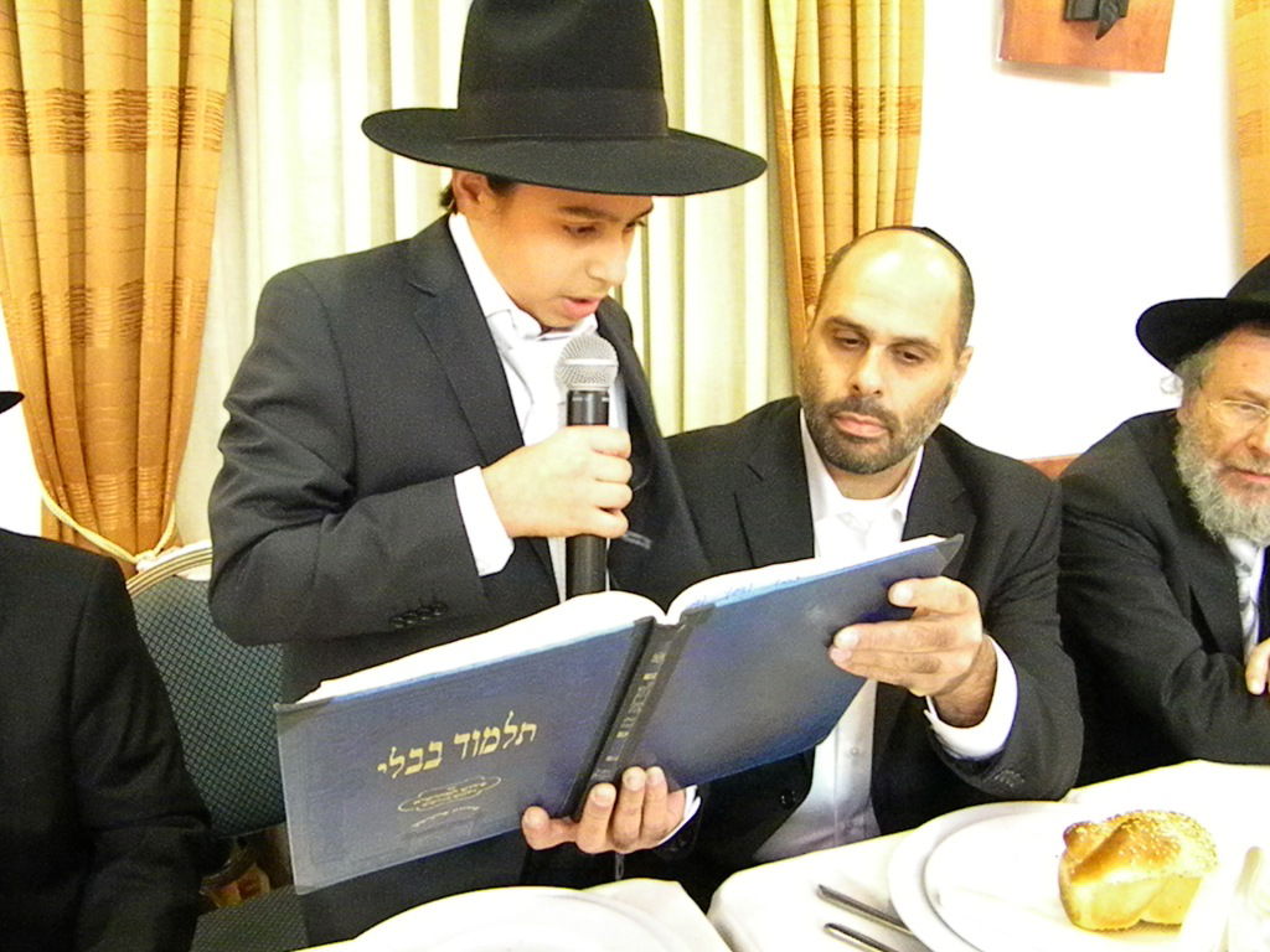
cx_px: 635
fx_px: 1027
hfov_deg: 63.4
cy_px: 476
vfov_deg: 49.7
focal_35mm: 28
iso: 3200
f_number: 3.5
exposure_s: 1/46.8
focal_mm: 5
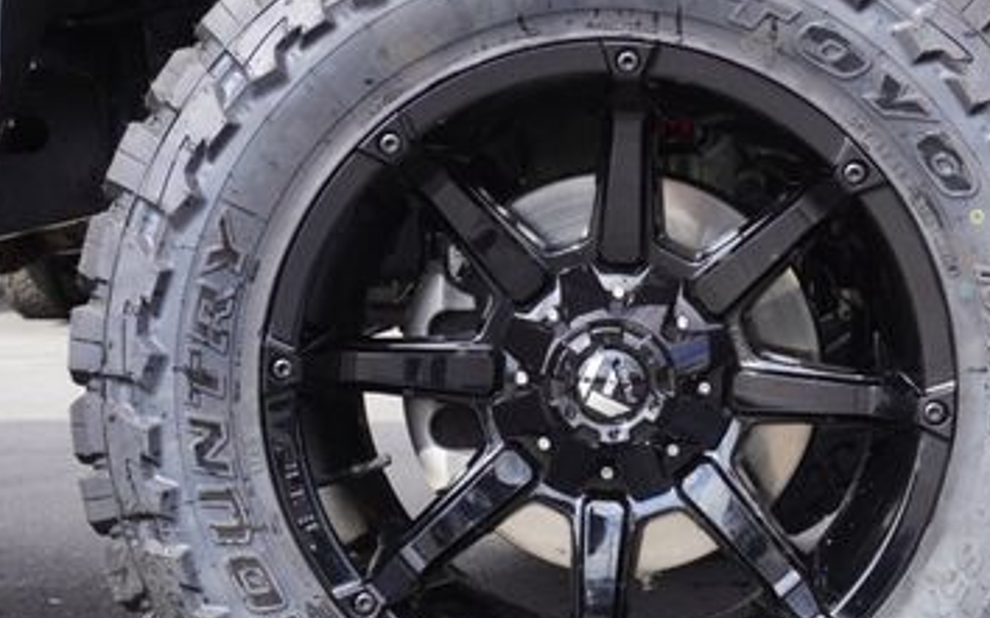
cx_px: 649
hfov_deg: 24.8
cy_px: 361
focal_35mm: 83
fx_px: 2239
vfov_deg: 15.7
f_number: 8
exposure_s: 1/100
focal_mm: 30
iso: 100
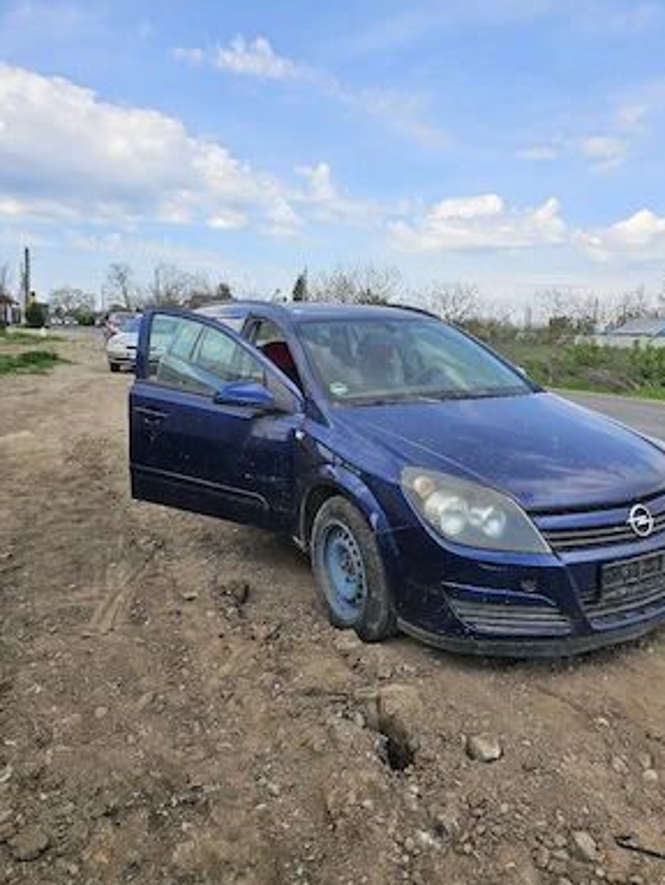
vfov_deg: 71.5
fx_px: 614
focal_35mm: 24
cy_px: 437
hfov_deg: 56.9
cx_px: 344
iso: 10
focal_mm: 6.3
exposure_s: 1/625
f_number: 1.7
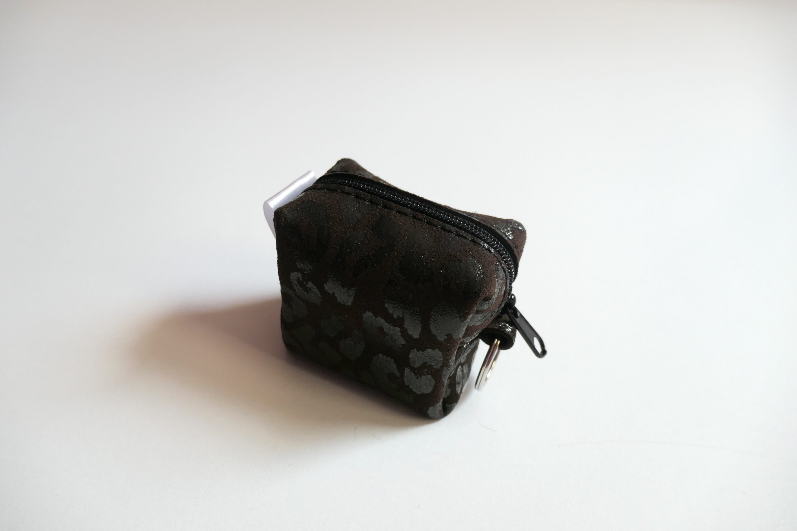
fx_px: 531
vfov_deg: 53.1
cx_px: 398
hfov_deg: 73.7
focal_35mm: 24
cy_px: 266
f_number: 3.3
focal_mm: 8.8
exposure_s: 1/320
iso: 200
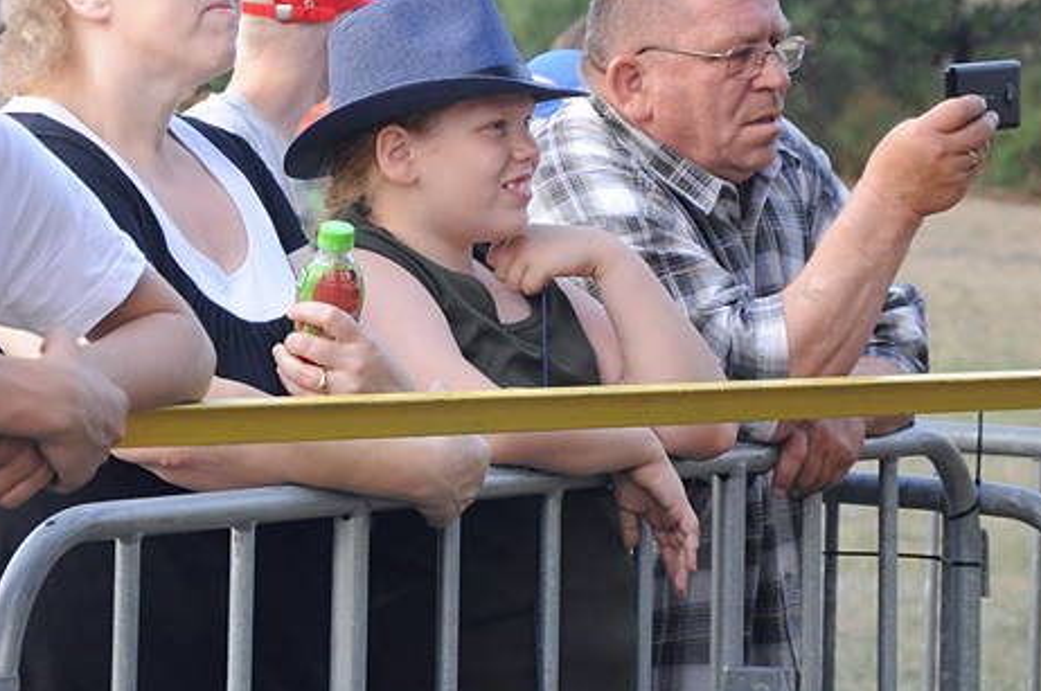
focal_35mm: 221
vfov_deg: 6.2
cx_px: 302
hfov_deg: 9.3
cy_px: 199
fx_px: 6384
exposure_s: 1/250
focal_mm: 80
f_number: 5.3
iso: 1000
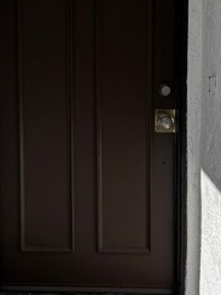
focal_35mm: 63
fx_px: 536
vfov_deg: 30.1
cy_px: 65
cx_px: 52
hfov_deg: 23.0
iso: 80
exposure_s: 1/8130
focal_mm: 6.76
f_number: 1.78
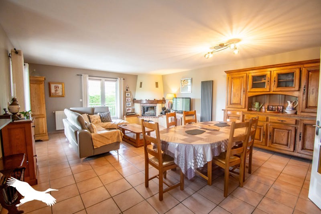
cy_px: 107
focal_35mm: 15
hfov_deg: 100.4
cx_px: 160
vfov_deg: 77.3
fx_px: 134
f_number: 4.5
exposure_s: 1/40
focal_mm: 10
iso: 1000
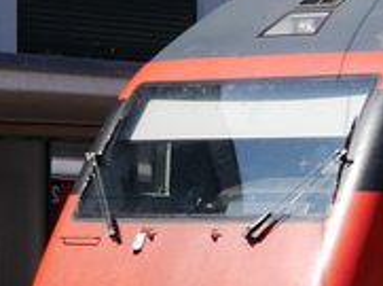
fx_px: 2496
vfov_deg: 6.5
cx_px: 675
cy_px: 189
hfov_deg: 8.5
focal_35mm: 226
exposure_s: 1/400
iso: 160
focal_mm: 17
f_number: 7.1
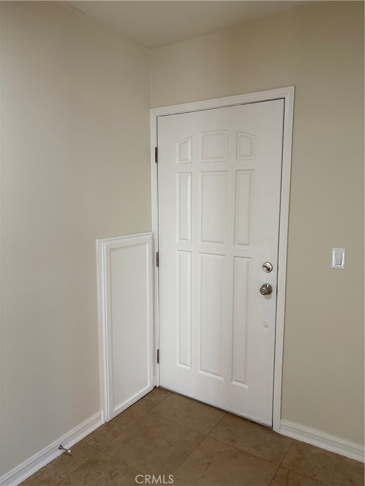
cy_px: 243
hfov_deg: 53.1
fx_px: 366
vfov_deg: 67.3
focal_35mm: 26
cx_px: 182
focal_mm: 5.96
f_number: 1.6
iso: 64
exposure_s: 1/60
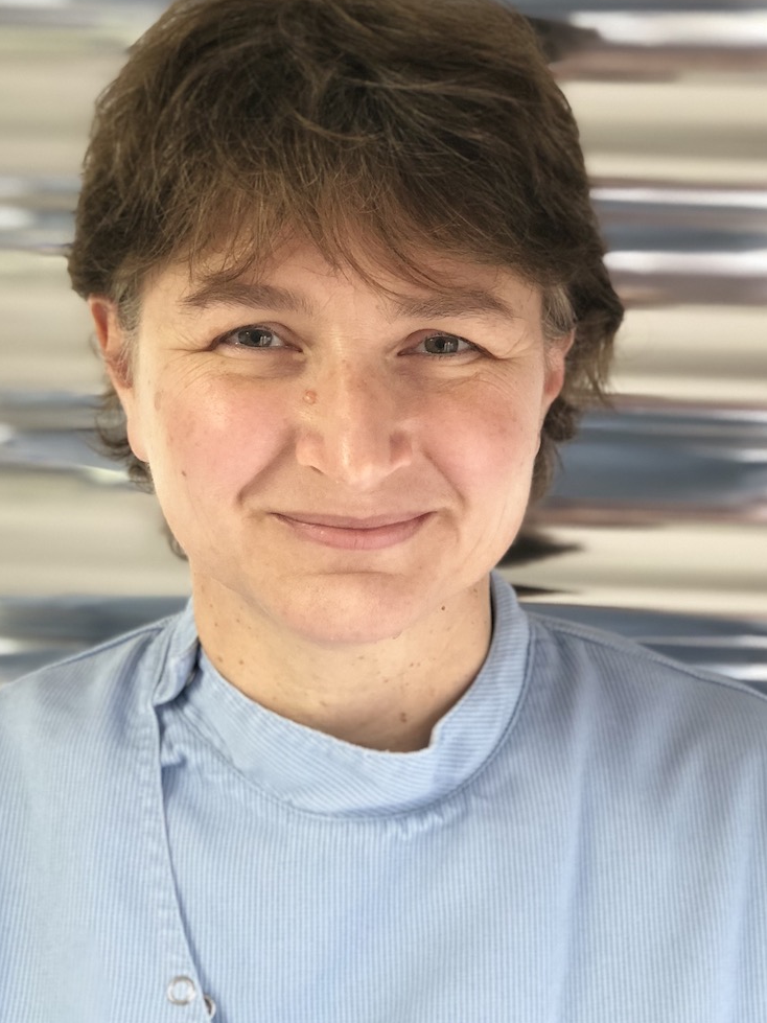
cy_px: 387
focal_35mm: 77
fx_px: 2275
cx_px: 345
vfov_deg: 25.3
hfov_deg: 19.1
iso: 125
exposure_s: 1/50
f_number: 2.8
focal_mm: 6.6
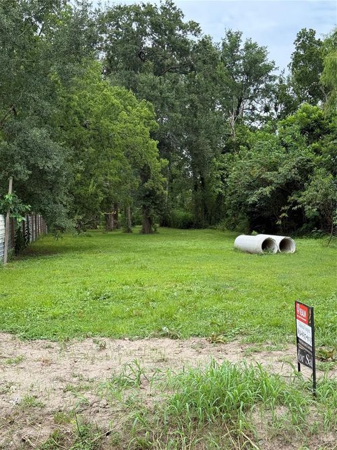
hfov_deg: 30.3
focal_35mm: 48
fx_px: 623
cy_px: 225
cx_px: 168
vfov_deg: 39.7
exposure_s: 1/1203
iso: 80
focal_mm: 6.76
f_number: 1.78
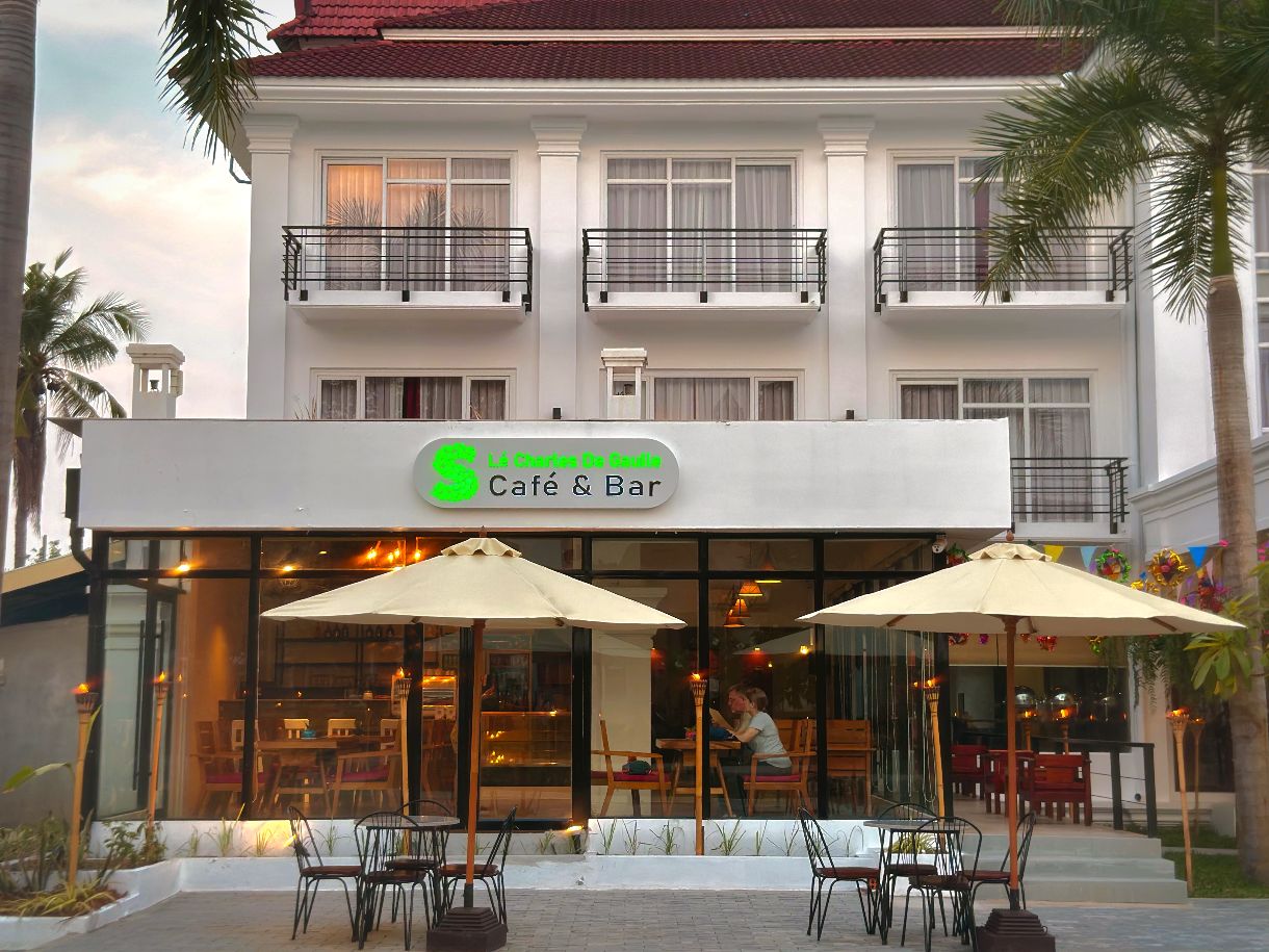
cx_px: 634
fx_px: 1760
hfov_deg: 39.7
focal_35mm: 48
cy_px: 476
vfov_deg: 30.3
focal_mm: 6.86
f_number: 1.78
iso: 64
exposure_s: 1/154
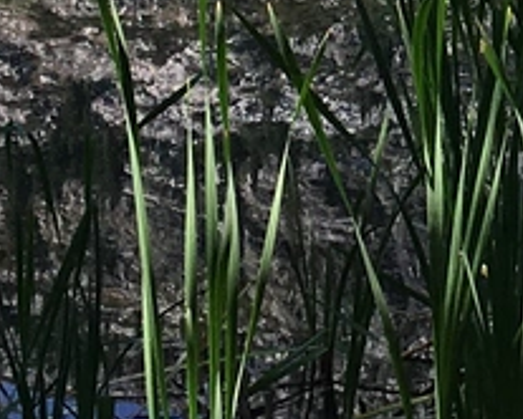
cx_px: 937
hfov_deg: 9.3
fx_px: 3052
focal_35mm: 197
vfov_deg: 7.4
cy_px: -591
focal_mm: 4.15
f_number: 2.2
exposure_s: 1/718
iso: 25
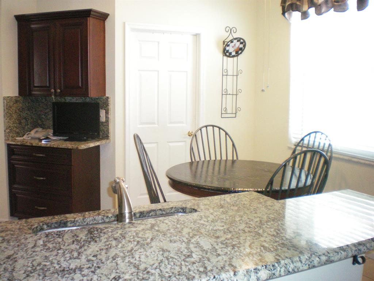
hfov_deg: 49.0
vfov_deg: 37.7
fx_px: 411
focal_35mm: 38
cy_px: 140
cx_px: 187
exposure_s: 1/60
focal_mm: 6.3
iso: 400
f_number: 3.1
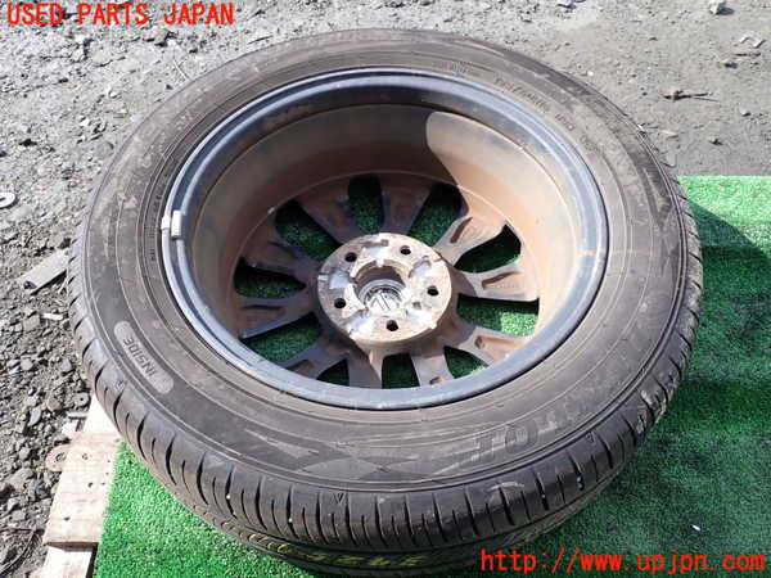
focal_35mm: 30
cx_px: 386
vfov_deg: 46.8
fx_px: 668
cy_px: 289
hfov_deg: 60.0
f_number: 3.2
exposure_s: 1/320
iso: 100
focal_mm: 5.4
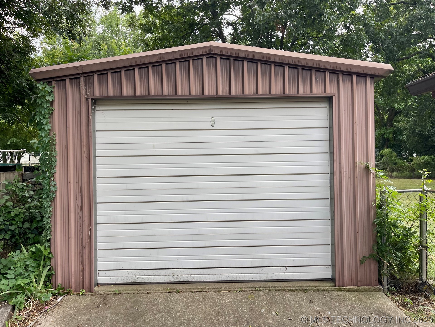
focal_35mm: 26
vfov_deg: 53.1
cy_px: 164
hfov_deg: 67.3
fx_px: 327
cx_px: 218
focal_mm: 5.1
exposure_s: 1/735
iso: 32
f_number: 1.6
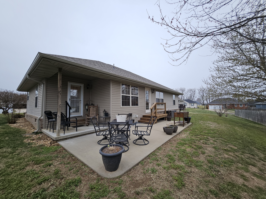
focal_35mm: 13
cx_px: 133
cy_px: 100
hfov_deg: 106.2
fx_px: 100
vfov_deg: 89.9
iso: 32
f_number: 2.2
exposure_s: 1/60
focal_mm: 1.74
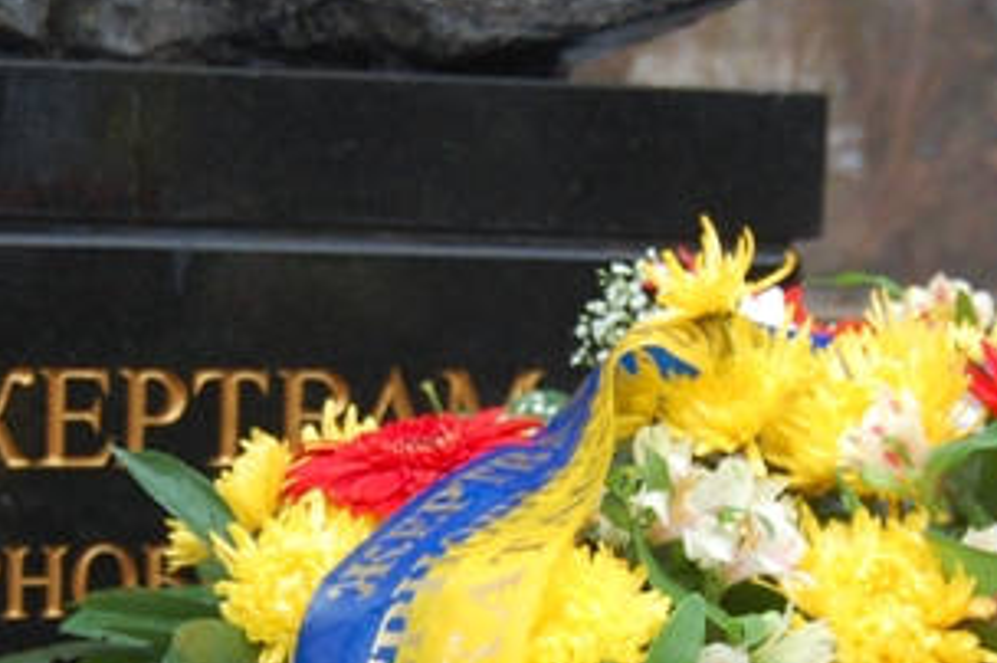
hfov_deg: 14.9
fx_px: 3803
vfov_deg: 9.9
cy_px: 594
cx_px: 449
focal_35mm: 137
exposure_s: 1/80
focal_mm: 31
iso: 400
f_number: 4.5
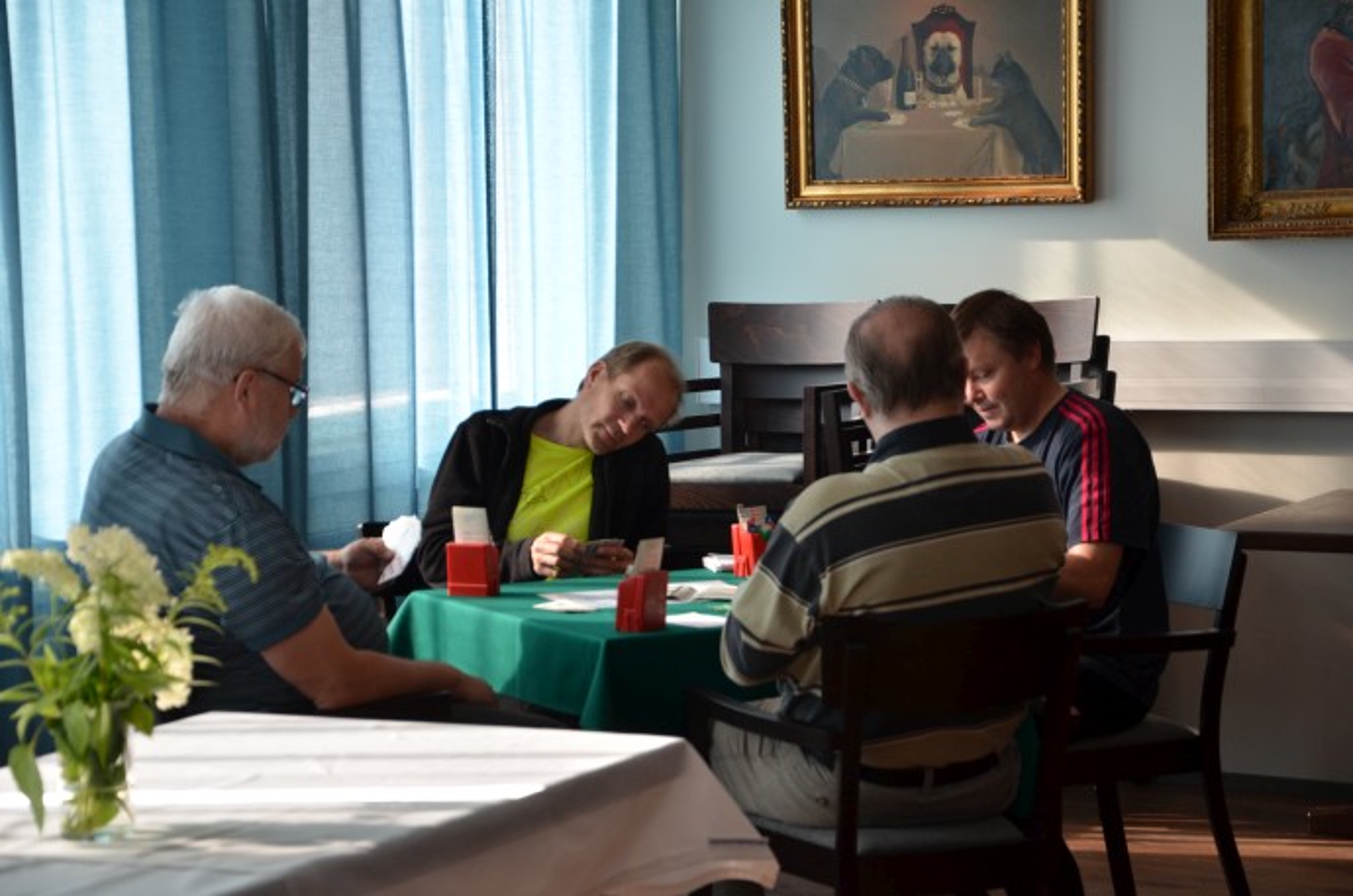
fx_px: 3713
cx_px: 676
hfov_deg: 20.7
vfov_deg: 13.8
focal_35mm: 99
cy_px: 448
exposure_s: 1/80
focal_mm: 66
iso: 400
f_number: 5.3
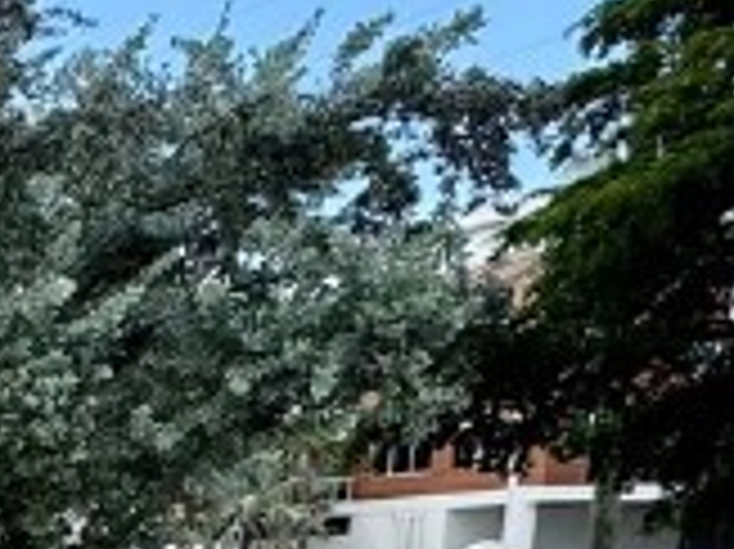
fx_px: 1865
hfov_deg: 15.9
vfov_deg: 15.0
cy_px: 914
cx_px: -842
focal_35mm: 88
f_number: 2.2
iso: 50
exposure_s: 1/879
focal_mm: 2.22
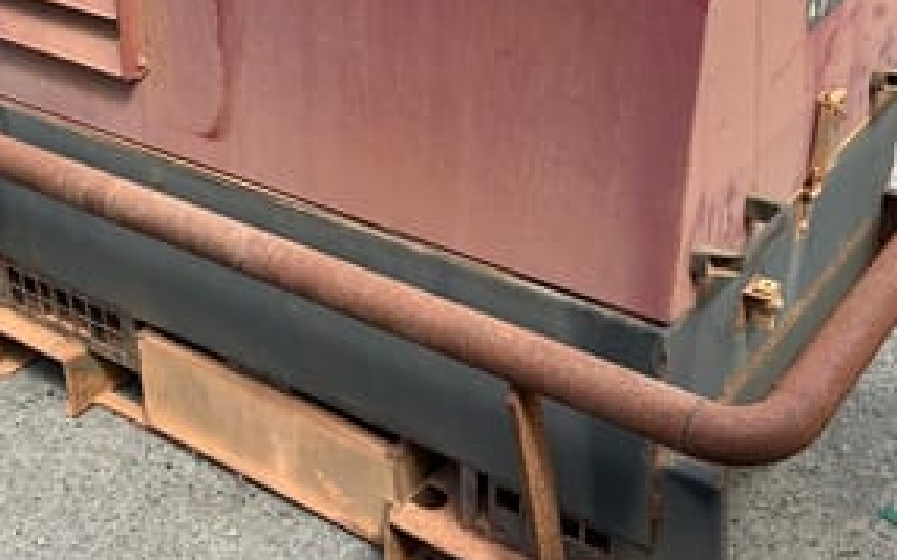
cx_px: 375
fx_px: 1271
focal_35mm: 52
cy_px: 203
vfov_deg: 24.8
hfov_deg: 38.8
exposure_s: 1/606
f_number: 1.8
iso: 25
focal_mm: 3
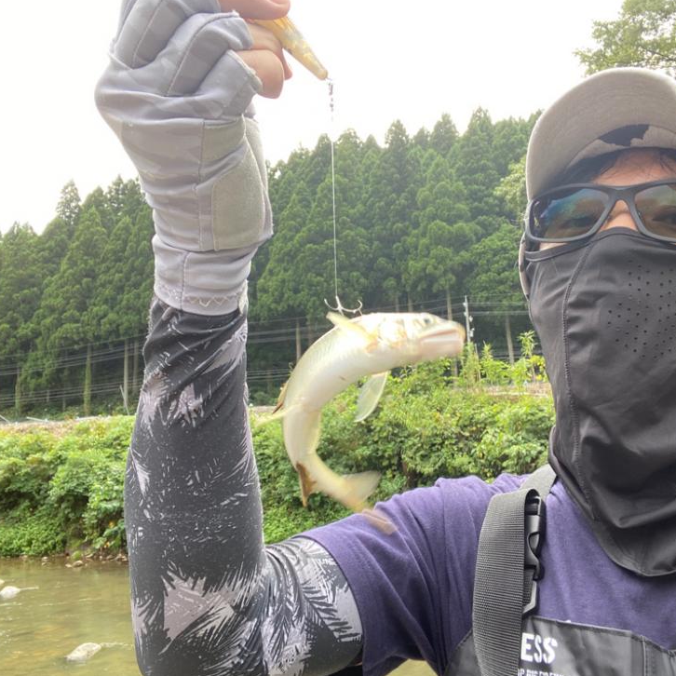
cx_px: 366
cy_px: 330
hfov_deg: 57.2
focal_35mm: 28
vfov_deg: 57.3
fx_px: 619
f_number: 2.2
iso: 40
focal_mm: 2.71
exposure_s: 1/122
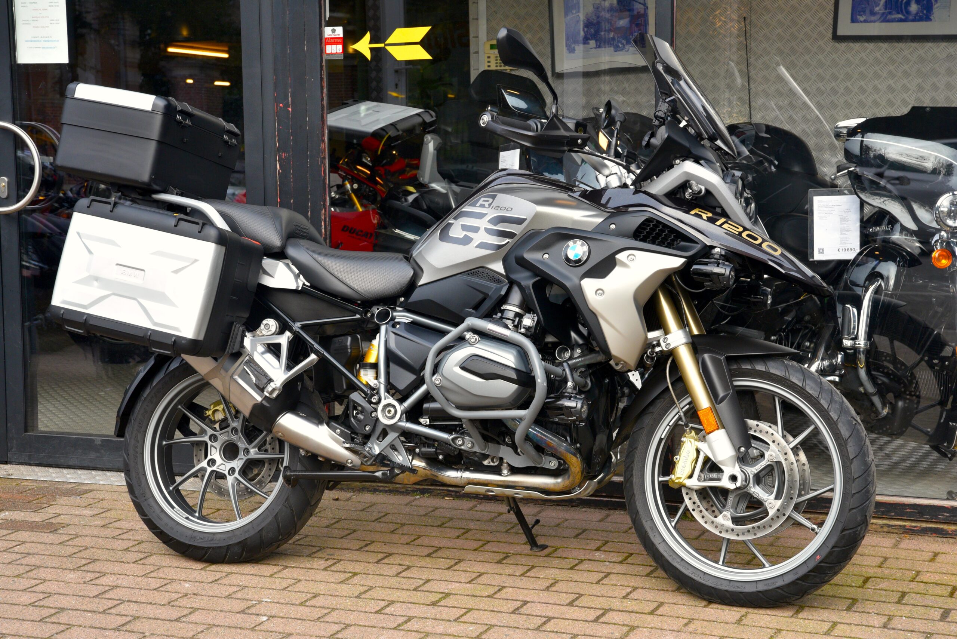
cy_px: 320
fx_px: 1861
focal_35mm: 70
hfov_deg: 28.8
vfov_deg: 19.5
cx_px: 478
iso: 1600
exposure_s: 1/320
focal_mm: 70
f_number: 9
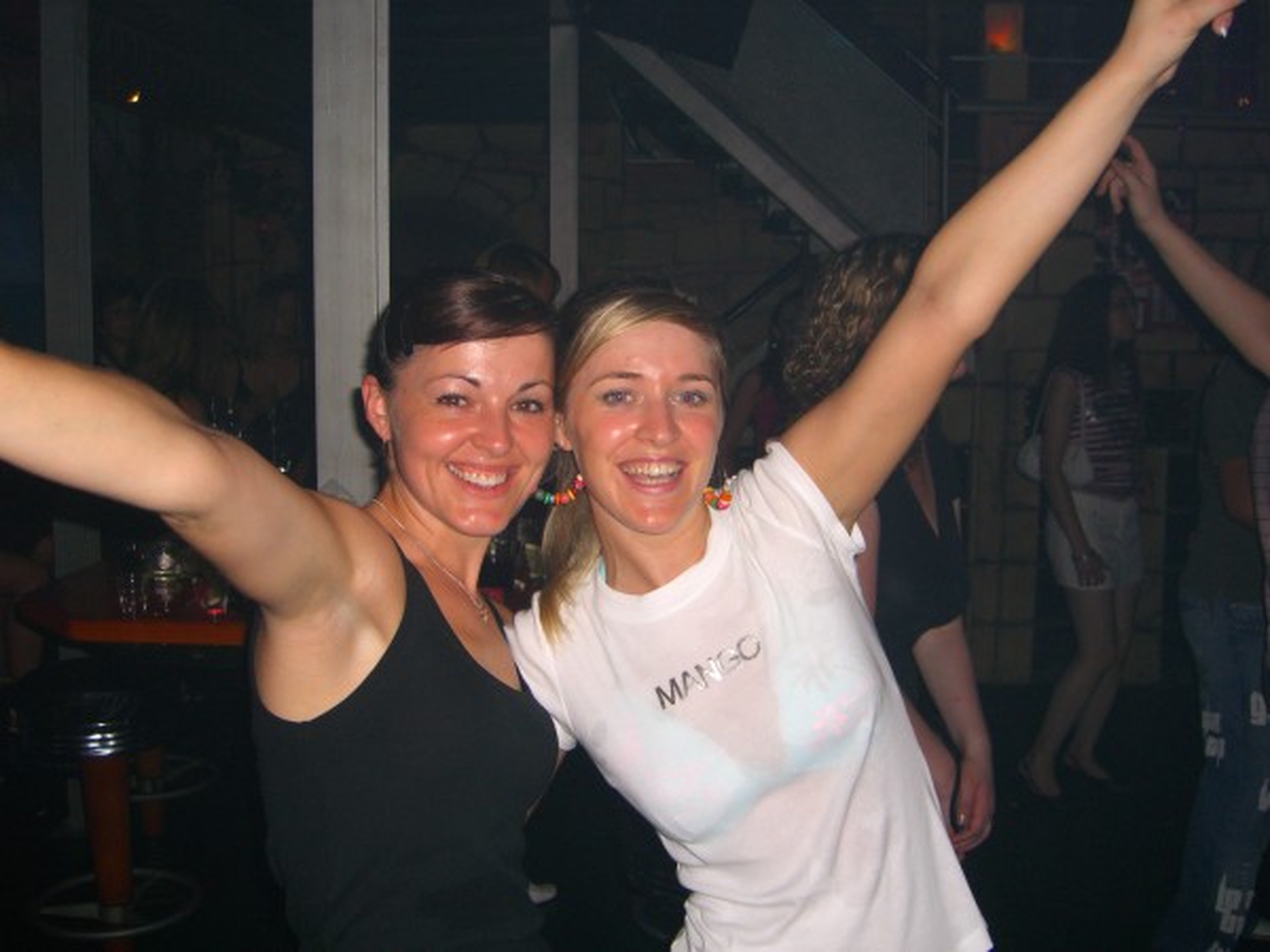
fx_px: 1394
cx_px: 635
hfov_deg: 49.0
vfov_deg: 37.7
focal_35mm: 38
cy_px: 476
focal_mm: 7.9
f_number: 2.8
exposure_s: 1/60
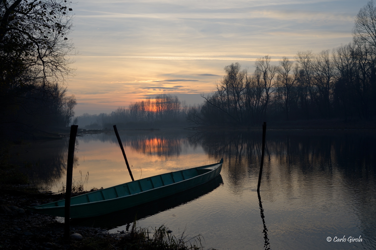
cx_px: 188
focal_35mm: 35
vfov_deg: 37.8
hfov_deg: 54.5
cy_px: 125
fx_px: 365
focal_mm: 35
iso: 200
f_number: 8
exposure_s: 1/250
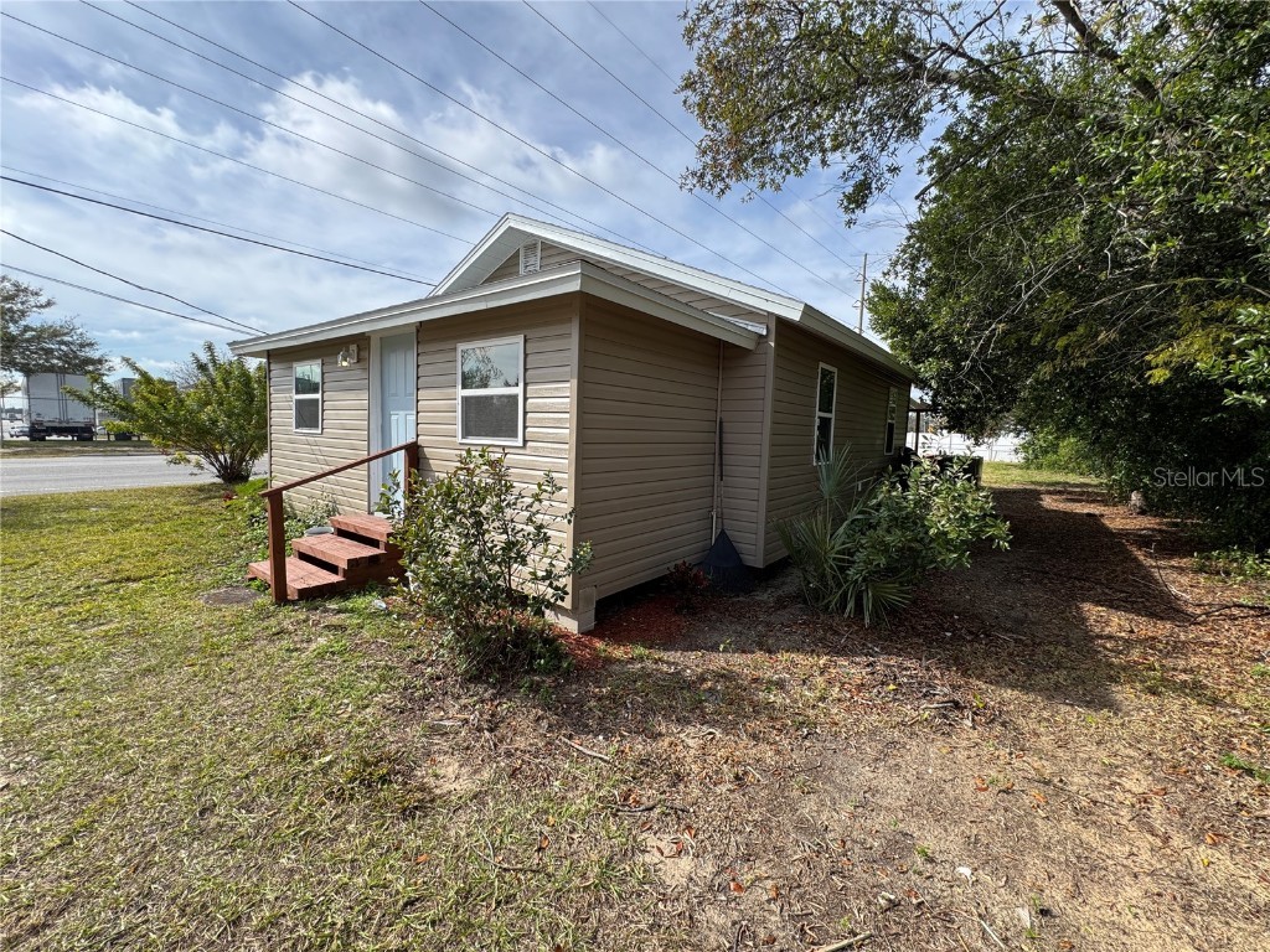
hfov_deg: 102.1
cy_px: 476
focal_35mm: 14
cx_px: 635
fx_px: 514
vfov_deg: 85.7
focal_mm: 2.22
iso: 50
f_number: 2.2
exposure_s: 1/578
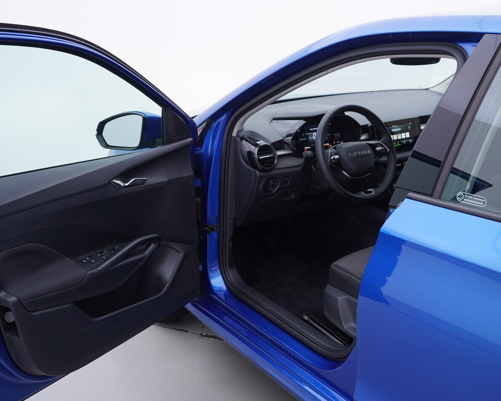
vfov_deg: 36.5
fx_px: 608
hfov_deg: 44.6
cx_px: 297
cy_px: 200
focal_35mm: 41
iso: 125
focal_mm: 24
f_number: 3.2
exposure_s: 1/50
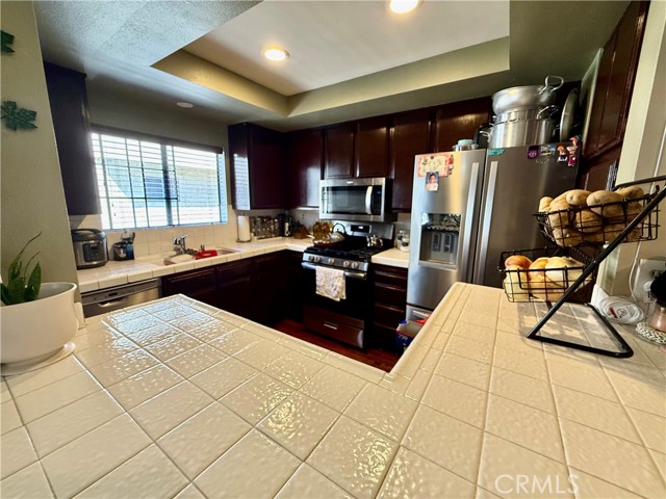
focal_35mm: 14
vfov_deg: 85.7
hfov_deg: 102.1
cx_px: 333
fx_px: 269
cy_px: 250
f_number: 2.2
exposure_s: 1/60
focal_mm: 2.22
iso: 200
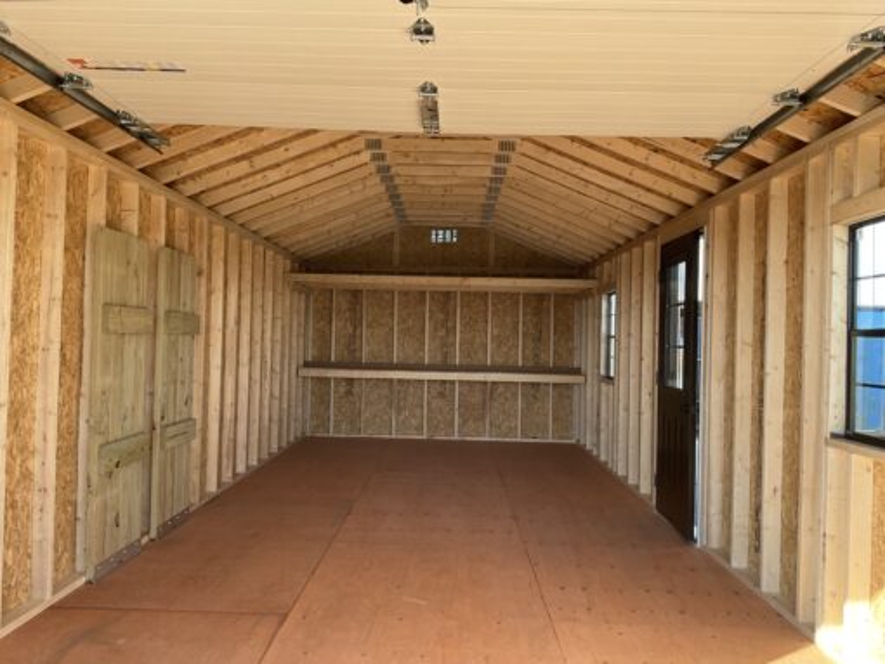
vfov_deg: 48.3
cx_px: 442
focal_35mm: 29
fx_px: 742
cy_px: 332
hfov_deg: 61.6
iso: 16
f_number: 1.8
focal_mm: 3
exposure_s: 1/217
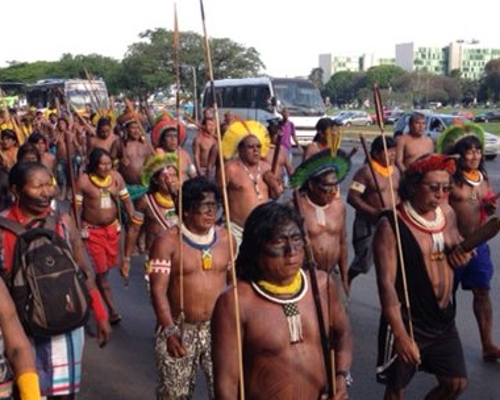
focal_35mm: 54
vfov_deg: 28.0
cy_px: 237
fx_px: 799
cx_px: 272
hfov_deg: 34.7
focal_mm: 4.28
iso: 64
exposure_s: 1/431
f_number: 2.4
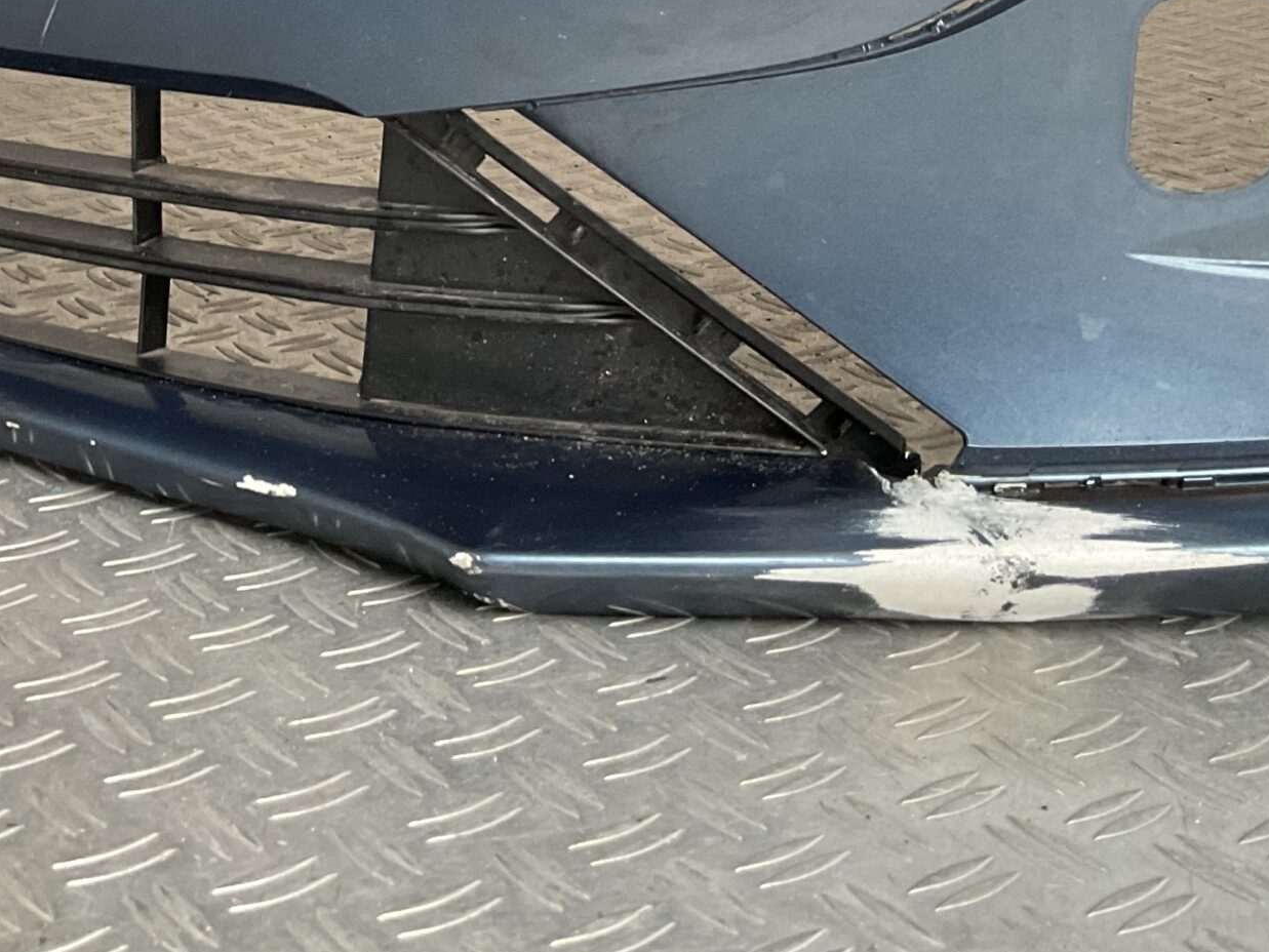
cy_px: -9
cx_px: 229
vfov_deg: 23.4
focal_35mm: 60
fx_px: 2200
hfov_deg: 31.2
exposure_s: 1/50
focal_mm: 3
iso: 125
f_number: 1.8
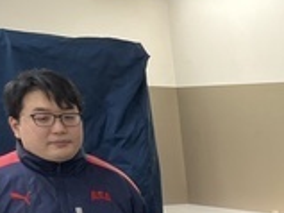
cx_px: 534
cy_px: 354
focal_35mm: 98
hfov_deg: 16.3
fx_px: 803
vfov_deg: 13.8
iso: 100
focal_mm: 5.1
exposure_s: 1/100
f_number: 1.6
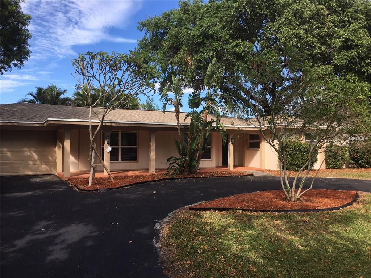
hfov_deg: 61.7
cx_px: 186
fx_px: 311
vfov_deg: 48.2
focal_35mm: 29
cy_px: 139
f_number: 2.2
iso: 25
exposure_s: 1/827
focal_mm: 4.15
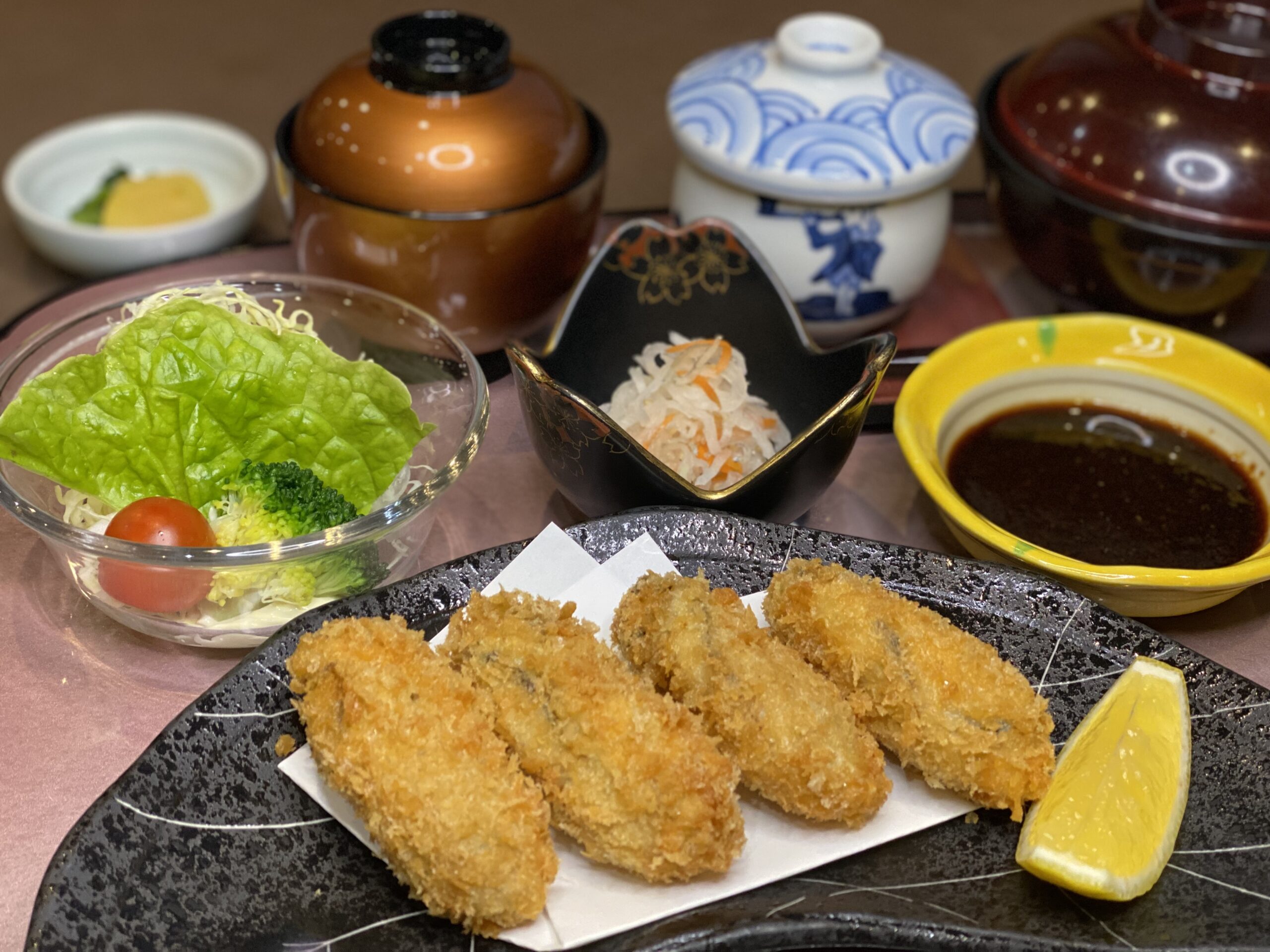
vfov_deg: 28.0
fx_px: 1908
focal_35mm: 52
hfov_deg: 36.8
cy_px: 476
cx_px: 635
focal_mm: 6
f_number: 2
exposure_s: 1/122
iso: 200
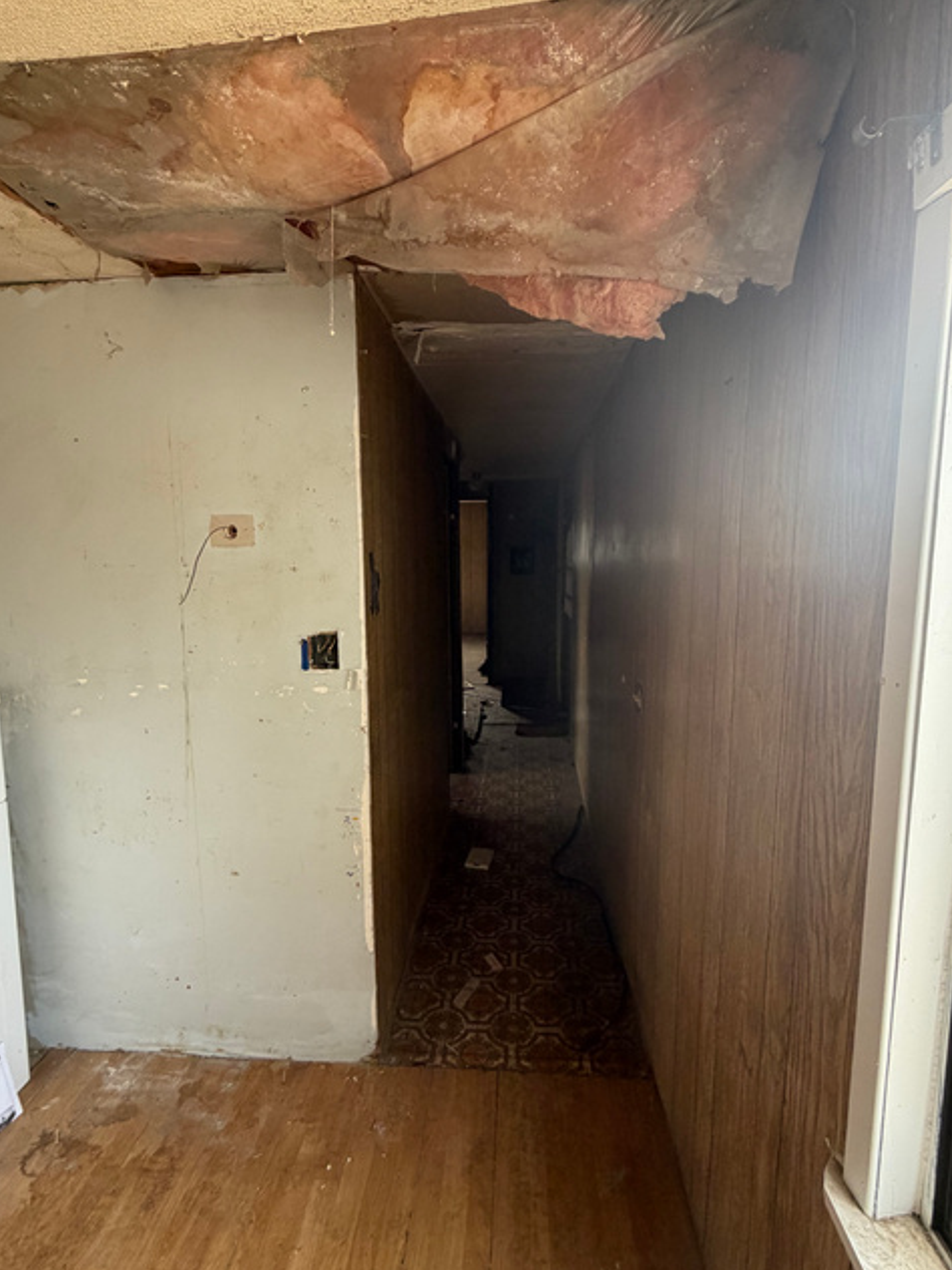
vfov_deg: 91.0
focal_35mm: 17
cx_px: 478
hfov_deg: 74.7
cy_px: 637
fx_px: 623
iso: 200
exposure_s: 1/121
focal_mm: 2.22
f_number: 2.2
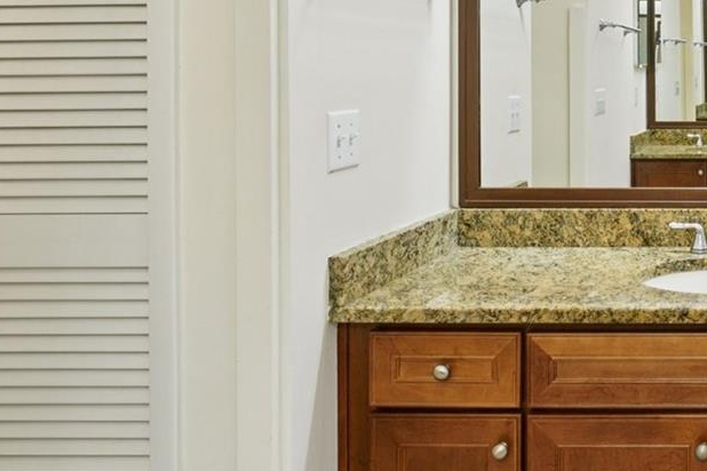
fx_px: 864
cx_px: 792
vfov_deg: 29.6
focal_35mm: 44
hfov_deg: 36.9
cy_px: 78
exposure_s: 1/100
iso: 800
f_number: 8
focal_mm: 17
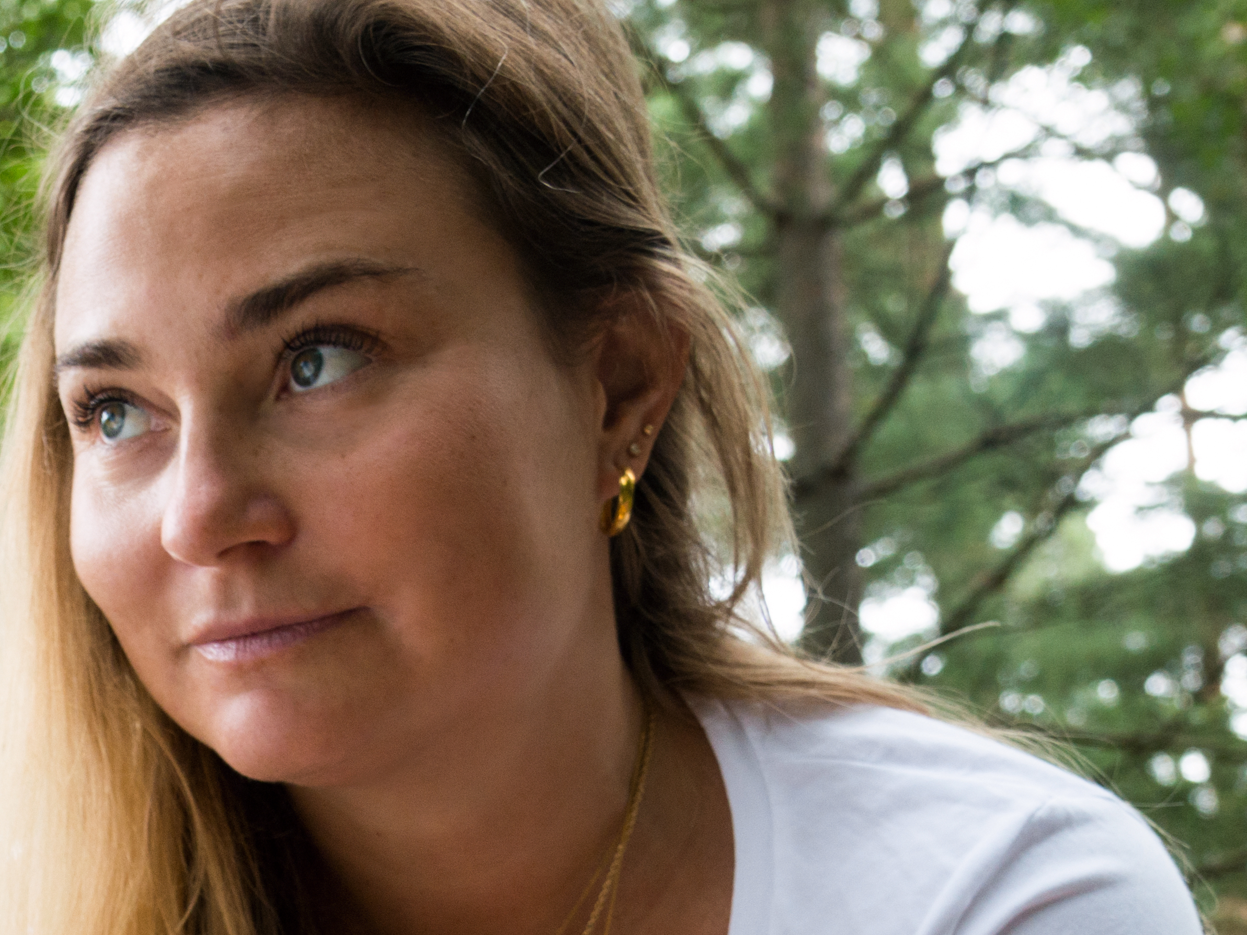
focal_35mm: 92
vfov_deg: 15.3
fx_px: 3314
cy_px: 1206
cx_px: -316
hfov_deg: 19.8
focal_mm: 31
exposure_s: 1/60
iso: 400
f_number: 5
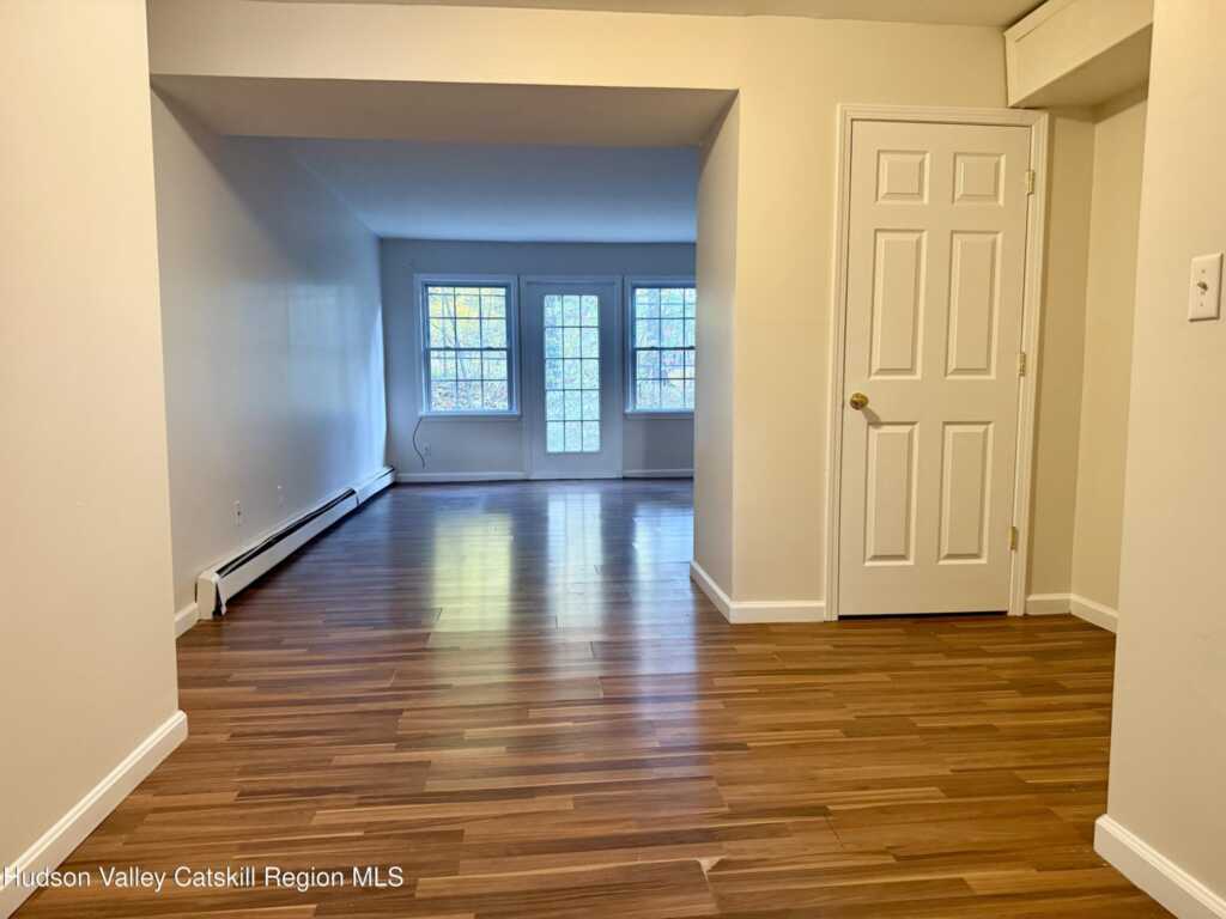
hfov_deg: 71.6
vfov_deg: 56.8
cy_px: 460
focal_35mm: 24
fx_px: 850
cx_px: 613
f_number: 1.78
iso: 500
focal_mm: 6.76
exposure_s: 1/60
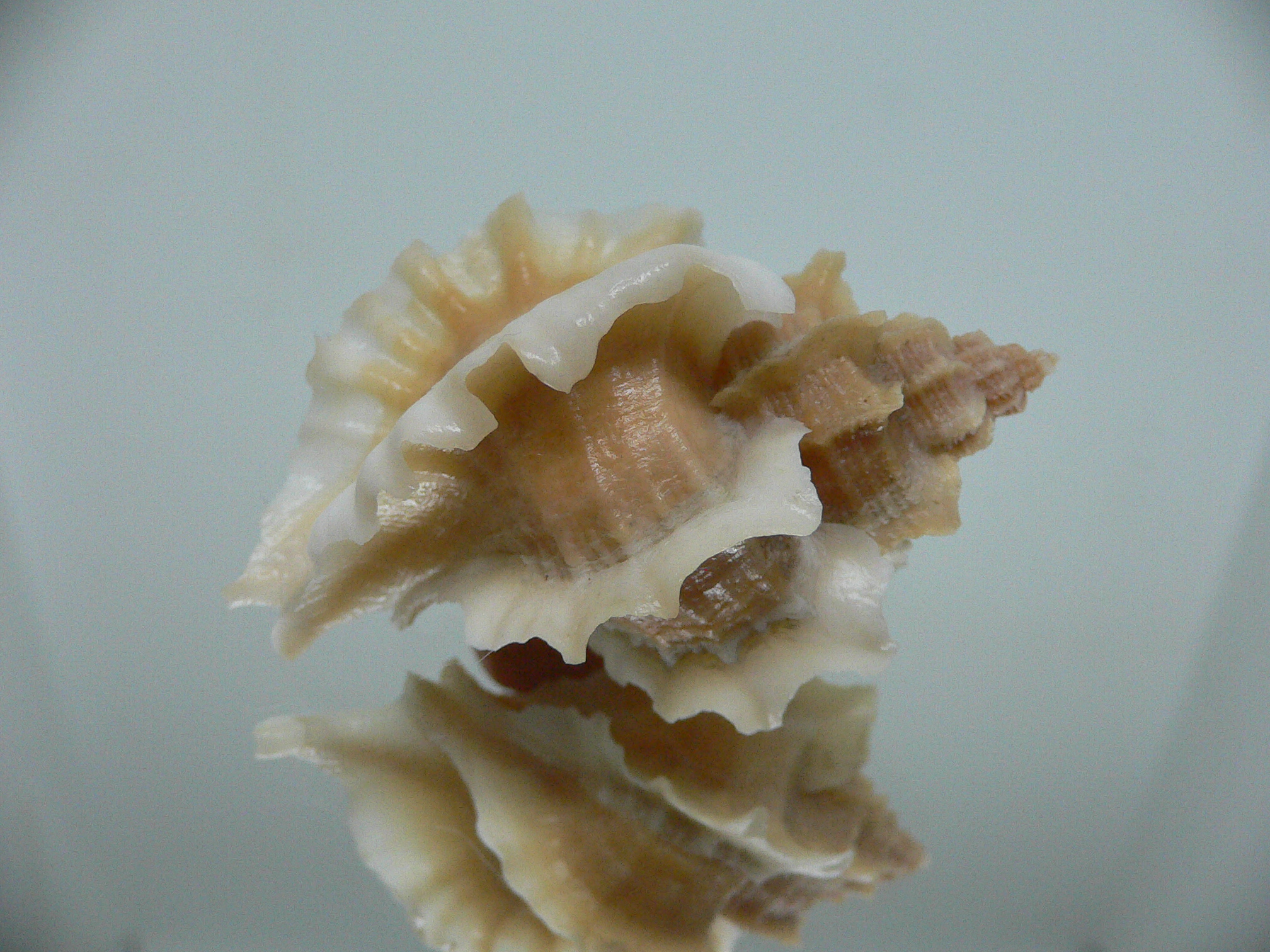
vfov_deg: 40.7
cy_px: 476
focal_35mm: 35
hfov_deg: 52.6
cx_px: 635
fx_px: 1284
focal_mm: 4.6
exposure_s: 1/60
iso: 200
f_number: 2.8
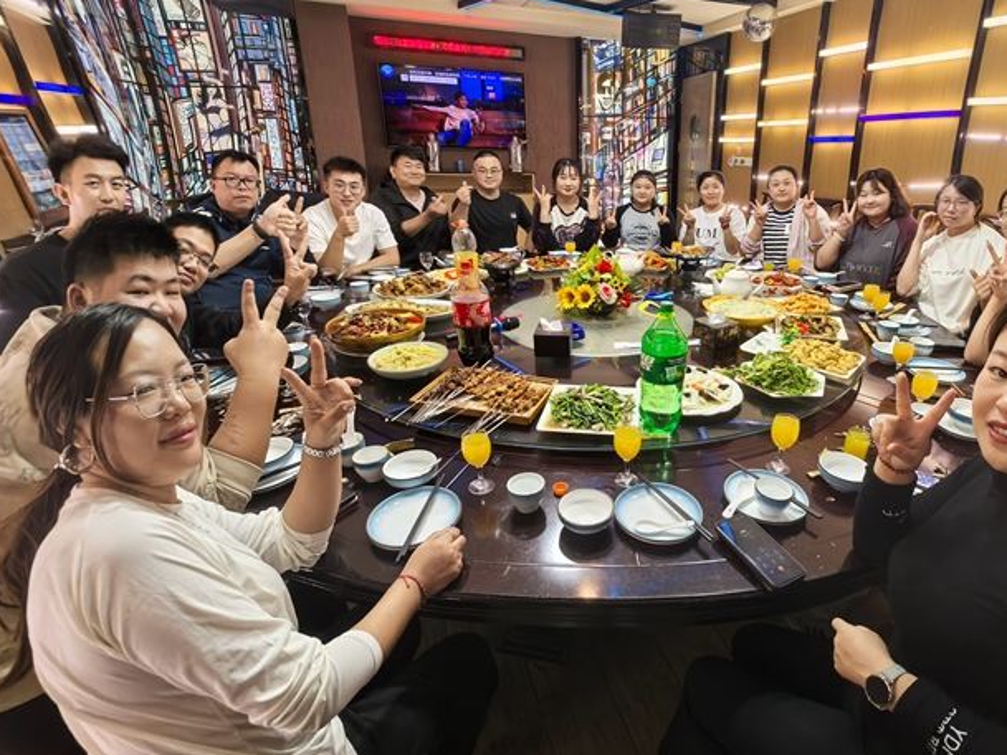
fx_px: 466
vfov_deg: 78.1
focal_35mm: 16
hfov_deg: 93.0
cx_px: 615
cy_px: 359
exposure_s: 1/60
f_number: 2.2
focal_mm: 1.76
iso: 250
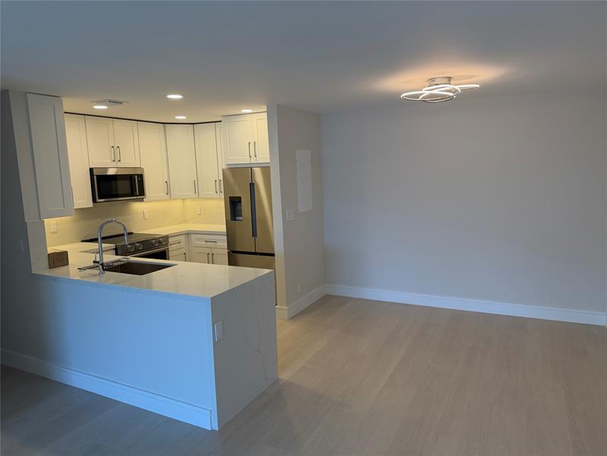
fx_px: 421
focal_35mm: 24
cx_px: 304
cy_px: 228
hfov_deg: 71.6
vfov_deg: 56.8
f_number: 1.78
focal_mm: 6.76
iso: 160
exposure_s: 1/225
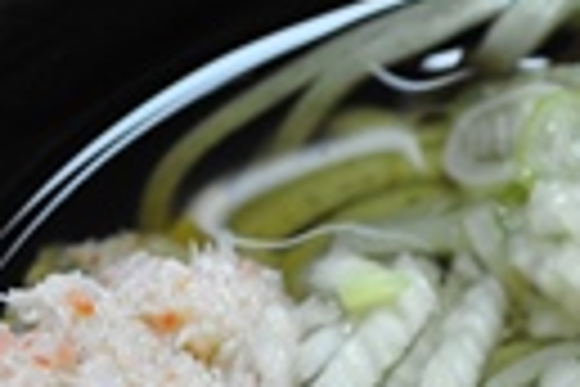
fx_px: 3351
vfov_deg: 6.5
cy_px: 544
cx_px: 607
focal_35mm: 208
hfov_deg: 9.8
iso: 1600
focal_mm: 40
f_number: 5.3
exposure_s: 1/25
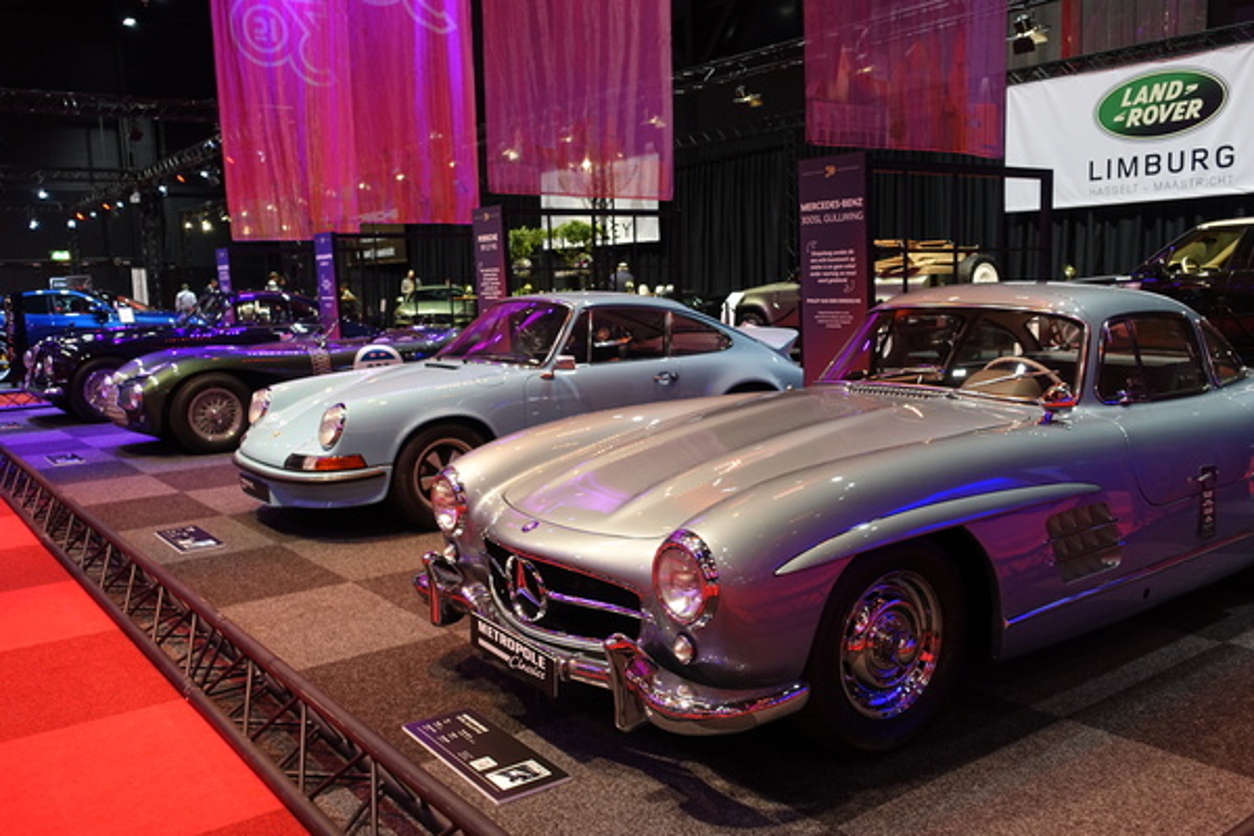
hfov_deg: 60.3
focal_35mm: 31
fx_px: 1080
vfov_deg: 42.3
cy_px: 418
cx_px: 627
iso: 400
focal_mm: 11.45
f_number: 2.5
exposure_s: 1/40
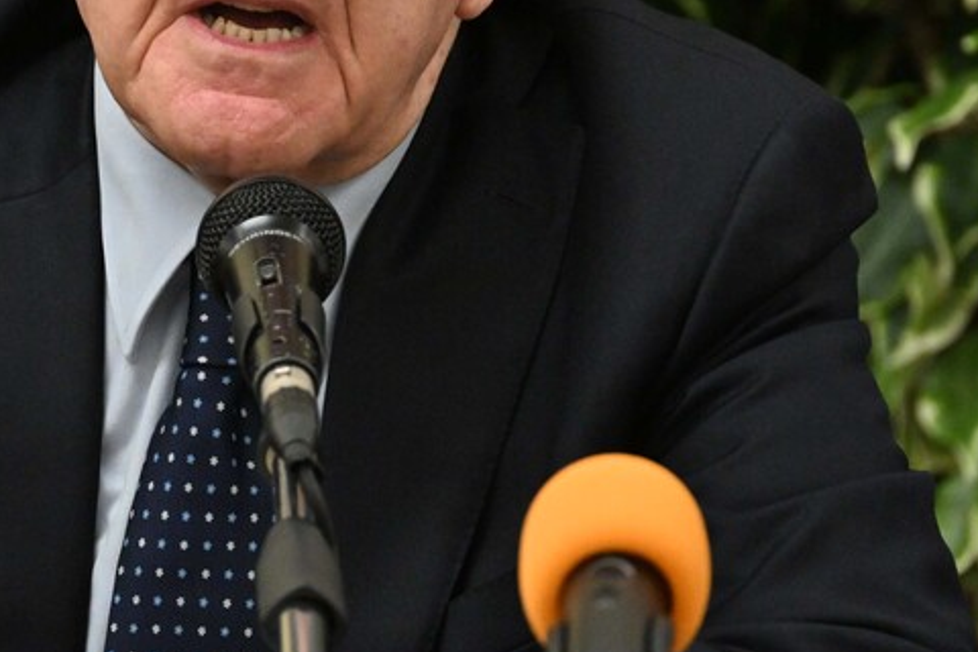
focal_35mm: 999
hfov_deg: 2.1
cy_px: 226
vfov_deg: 1.4
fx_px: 27137
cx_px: 269
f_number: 5.6
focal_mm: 400
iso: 2000
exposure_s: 1/200
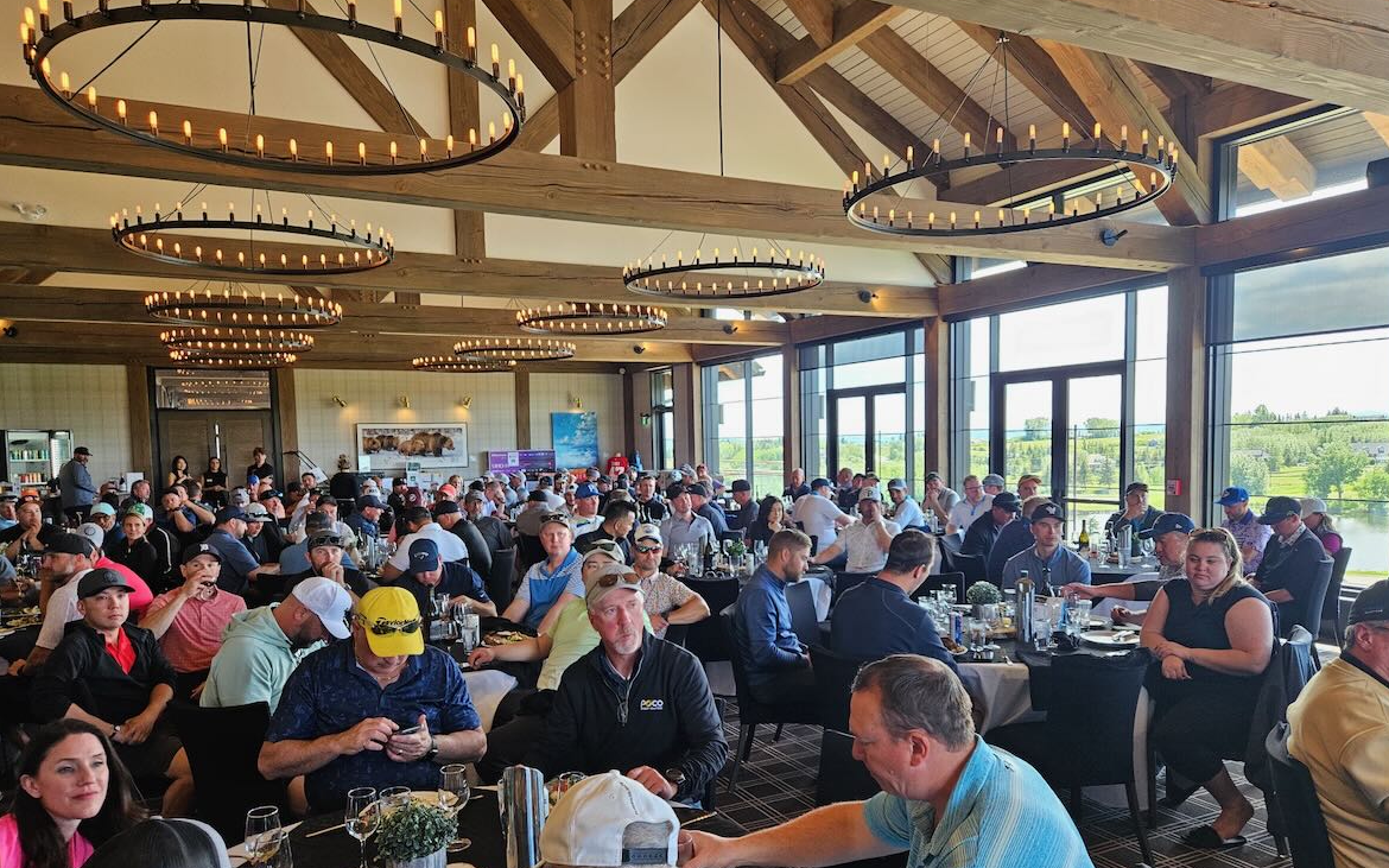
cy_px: 498
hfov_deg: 72.6
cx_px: 691
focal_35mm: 25
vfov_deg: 49.1
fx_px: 946
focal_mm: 5.4
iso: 125
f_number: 1.8
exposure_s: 1/180
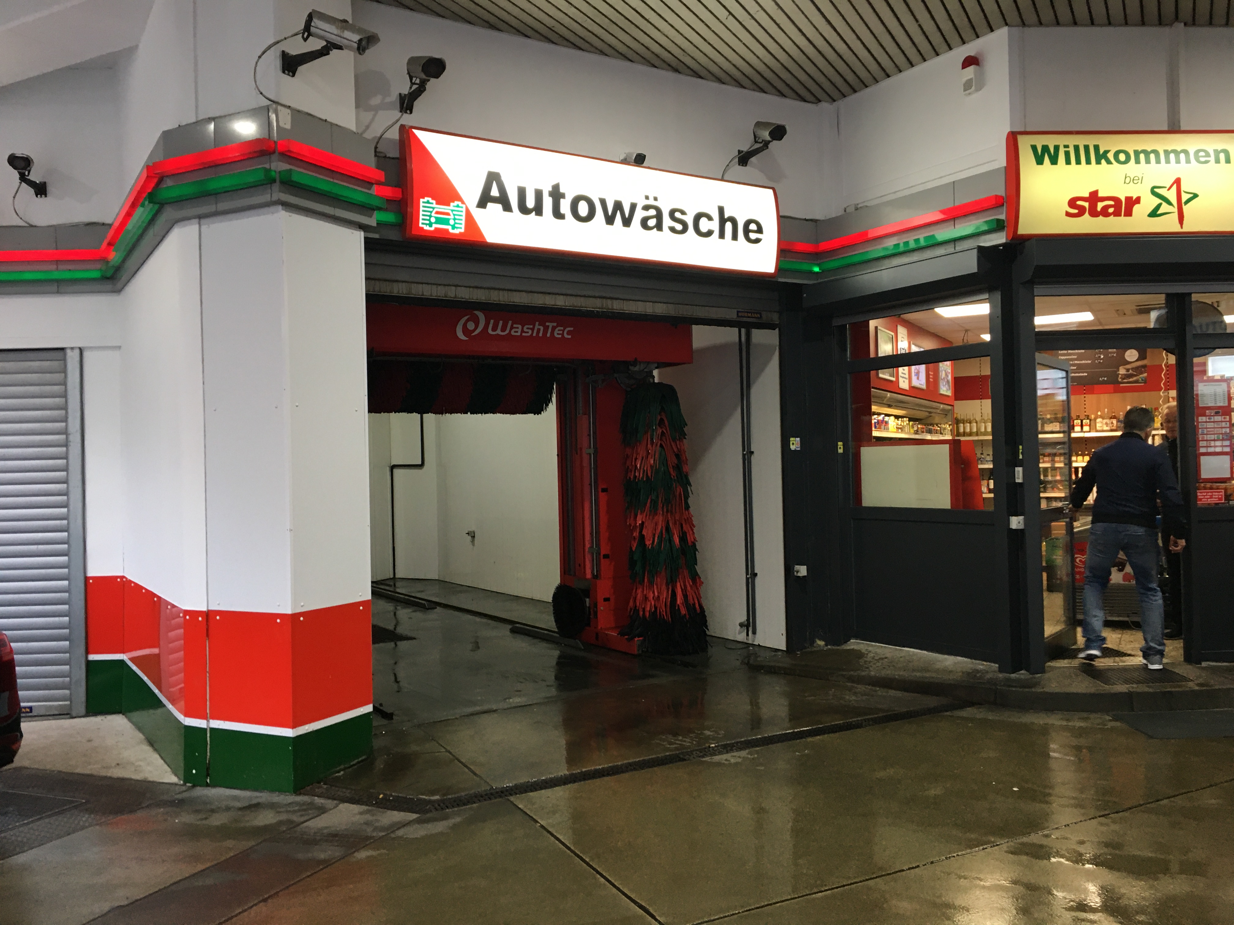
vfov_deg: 48.2
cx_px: 617
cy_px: 462
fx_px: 1034
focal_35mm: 29
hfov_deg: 61.7
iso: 64
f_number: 2.2
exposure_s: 1/33
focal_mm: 4.15
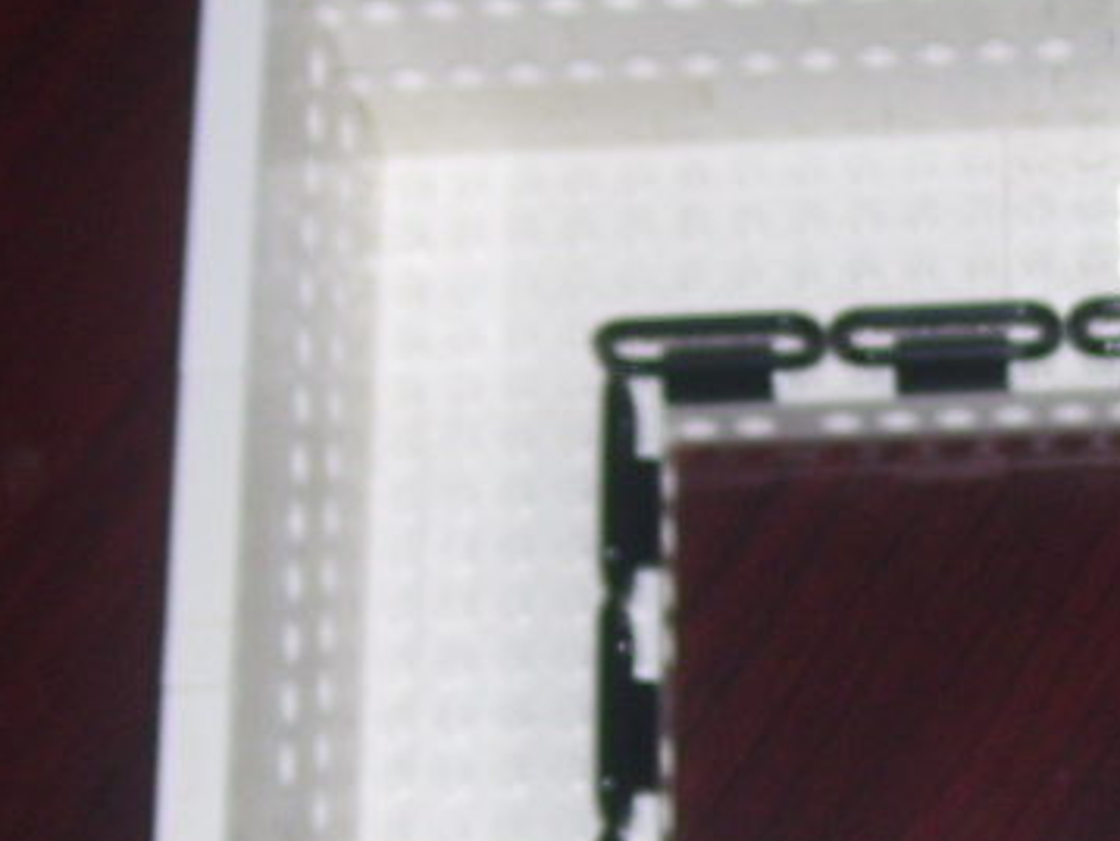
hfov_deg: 15.5
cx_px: 1164
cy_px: 616
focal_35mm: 124
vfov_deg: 11.9
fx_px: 4015
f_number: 2.7
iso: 80
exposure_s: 1/60
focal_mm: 6
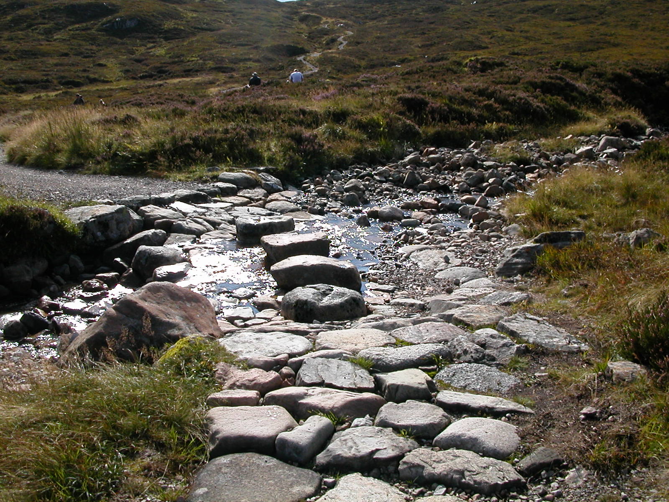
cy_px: 251
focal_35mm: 37
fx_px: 715
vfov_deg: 38.7
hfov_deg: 50.1
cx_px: 334
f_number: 4.5
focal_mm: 5.6
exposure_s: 1/640
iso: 100
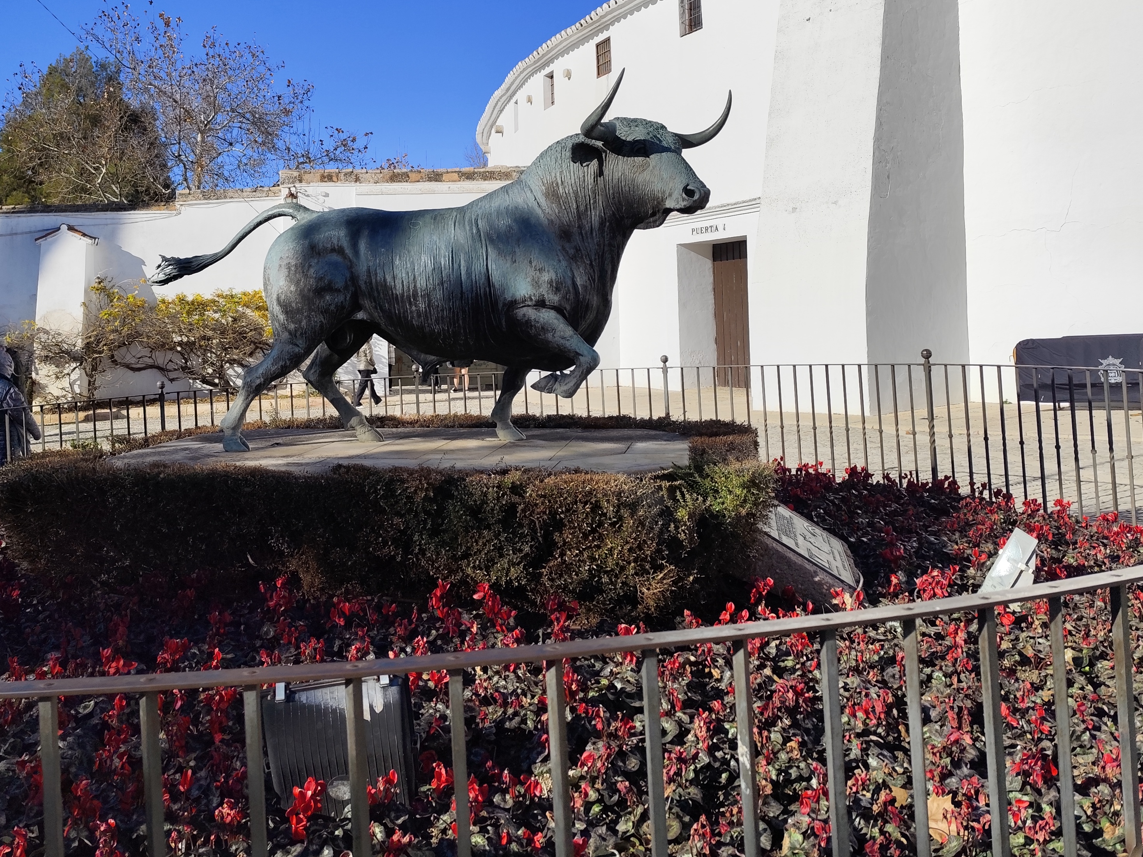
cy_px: 302
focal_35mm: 32
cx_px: 458
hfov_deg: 56.4
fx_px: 1056
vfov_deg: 43.7
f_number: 1.65
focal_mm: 6.19
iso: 50
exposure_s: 1/2349
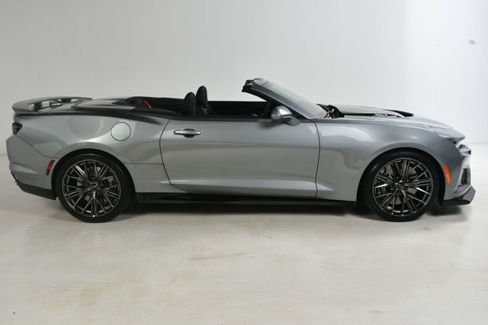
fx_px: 447
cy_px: 162
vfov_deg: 39.9
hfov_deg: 57.2
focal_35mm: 33
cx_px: 244
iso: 100
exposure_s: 1/160
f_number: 13
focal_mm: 22
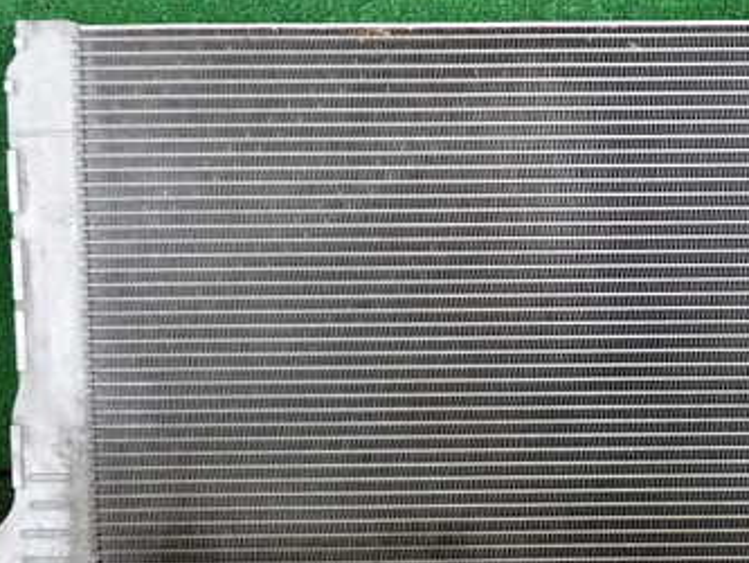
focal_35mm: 54
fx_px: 1169
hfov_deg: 34.3
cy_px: 284
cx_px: 619
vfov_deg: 27.1
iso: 250
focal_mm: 5.4
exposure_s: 1/125
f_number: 2.3
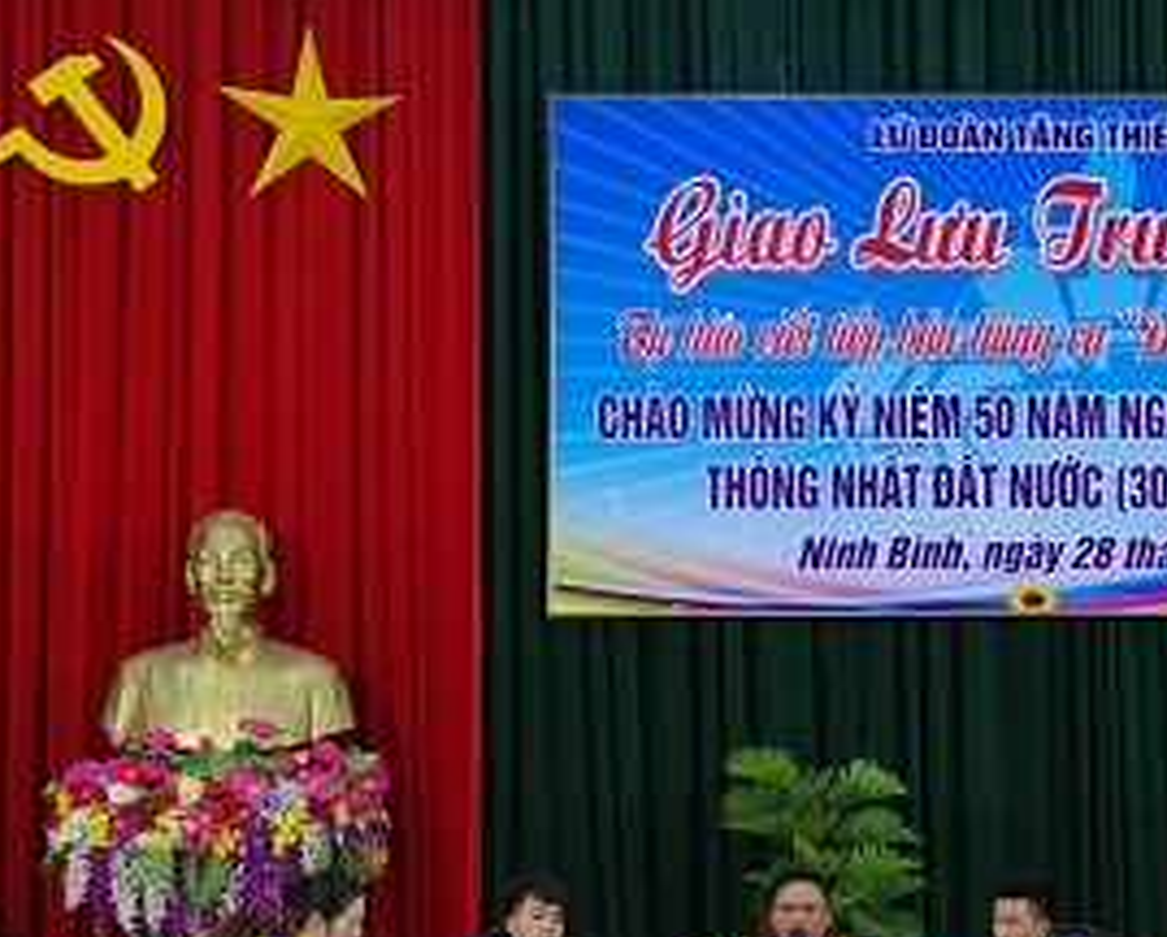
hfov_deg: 20.2
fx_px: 3251
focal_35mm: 94
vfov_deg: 16.3
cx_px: 855
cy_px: 683
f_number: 4.5
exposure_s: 1/25
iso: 800
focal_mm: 36
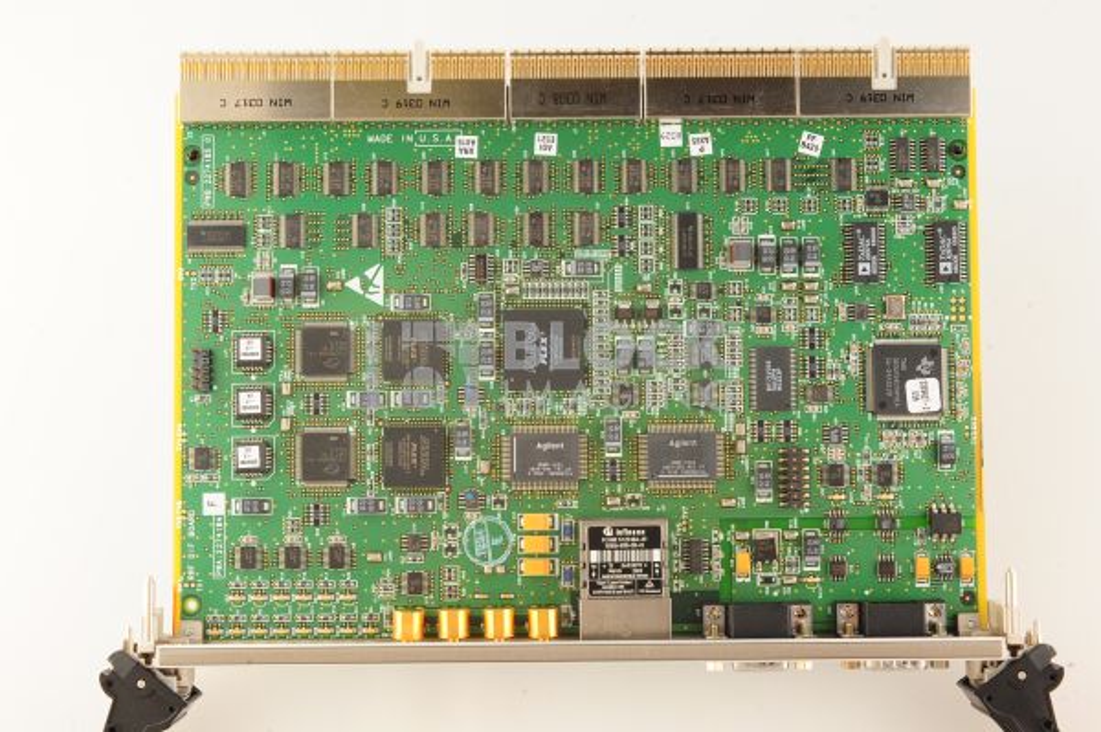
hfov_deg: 39.6
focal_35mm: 50
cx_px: 550
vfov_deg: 26.9
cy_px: 366
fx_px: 1528
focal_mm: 50
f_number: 13
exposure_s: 1/160
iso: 1600
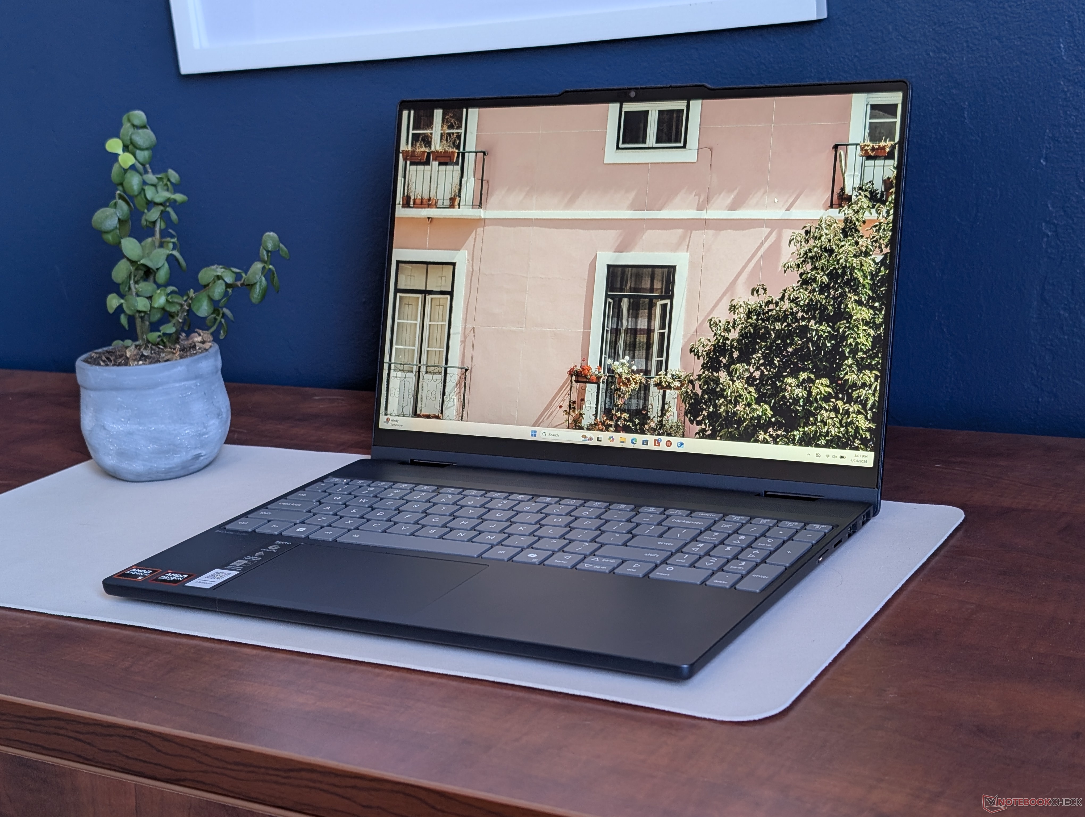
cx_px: 542
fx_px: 1538
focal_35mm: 49
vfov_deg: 29.7
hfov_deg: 38.9
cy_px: 408
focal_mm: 6.9
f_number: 1.68
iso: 43
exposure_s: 1/23.8
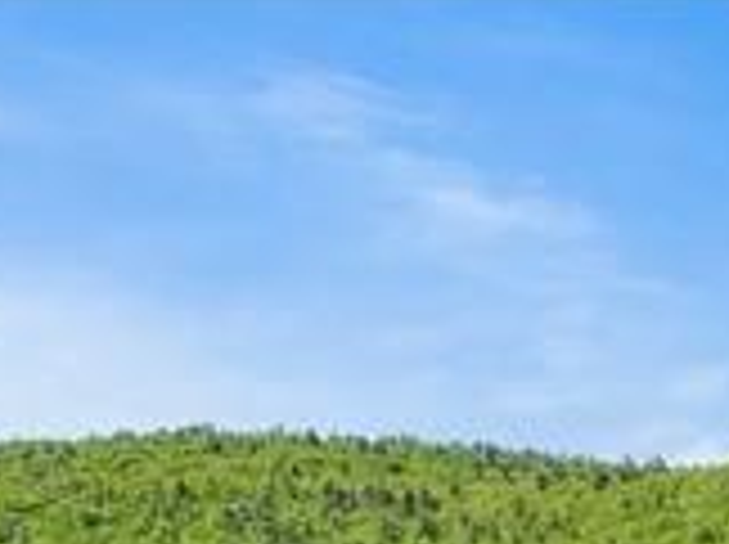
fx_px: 3196
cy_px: 1711
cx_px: 1408
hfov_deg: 11.8
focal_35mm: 152
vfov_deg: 8.1
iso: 130
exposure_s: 1/800
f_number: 2.8
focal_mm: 12.29
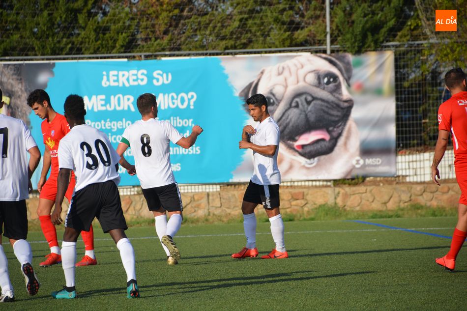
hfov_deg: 6.5
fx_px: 4085
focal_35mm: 315
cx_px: 234
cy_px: 156
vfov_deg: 4.4
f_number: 7.1
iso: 400
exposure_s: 1/1600
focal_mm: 210
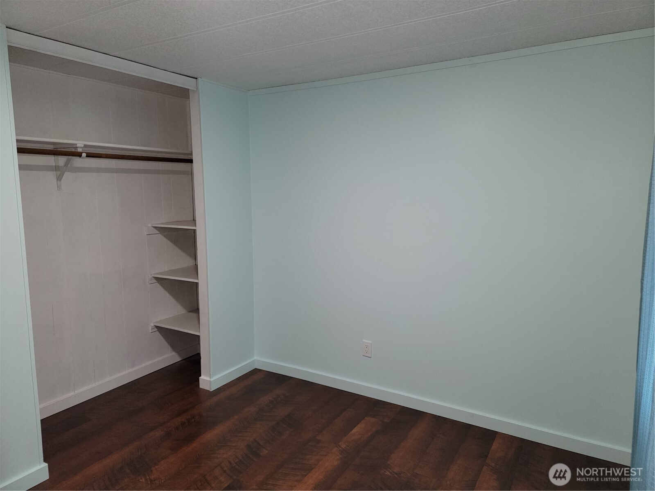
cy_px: 246
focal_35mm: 24
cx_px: 328
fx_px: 454
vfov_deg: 56.8
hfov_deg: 71.6
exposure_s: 1/24
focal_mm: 6.7
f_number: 1.8
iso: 100
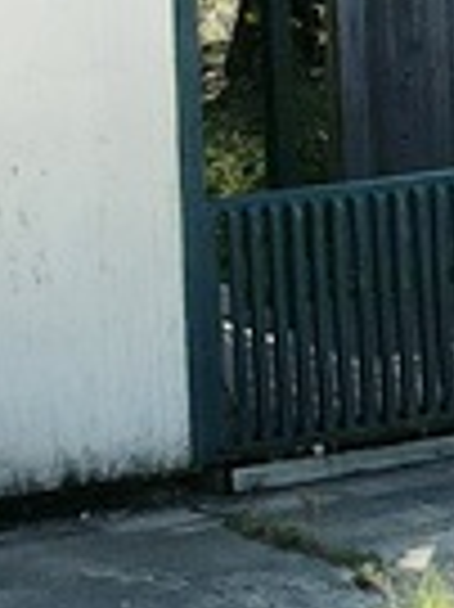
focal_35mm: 254
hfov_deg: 5.5
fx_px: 4449
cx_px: 1380
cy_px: 194
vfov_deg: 7.8
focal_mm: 8.38
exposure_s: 1/3000
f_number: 2.8
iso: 110
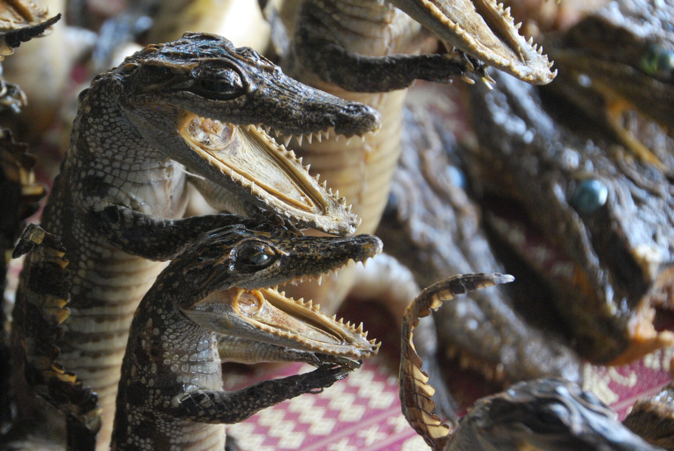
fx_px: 2343
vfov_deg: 11.0
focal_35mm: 125
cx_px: 258
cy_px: 152
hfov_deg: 16.4
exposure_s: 1/125
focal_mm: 60
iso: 640
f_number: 5.3
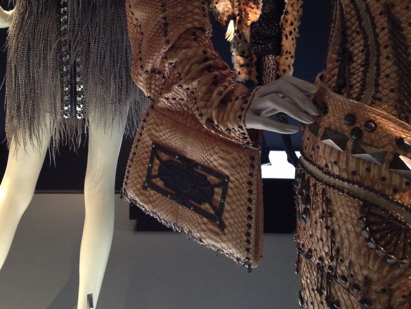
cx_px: 200
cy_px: 70
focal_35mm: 50
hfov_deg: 38.2
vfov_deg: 28.6
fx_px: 594
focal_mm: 4.28
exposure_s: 1/20
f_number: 2.4
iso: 250
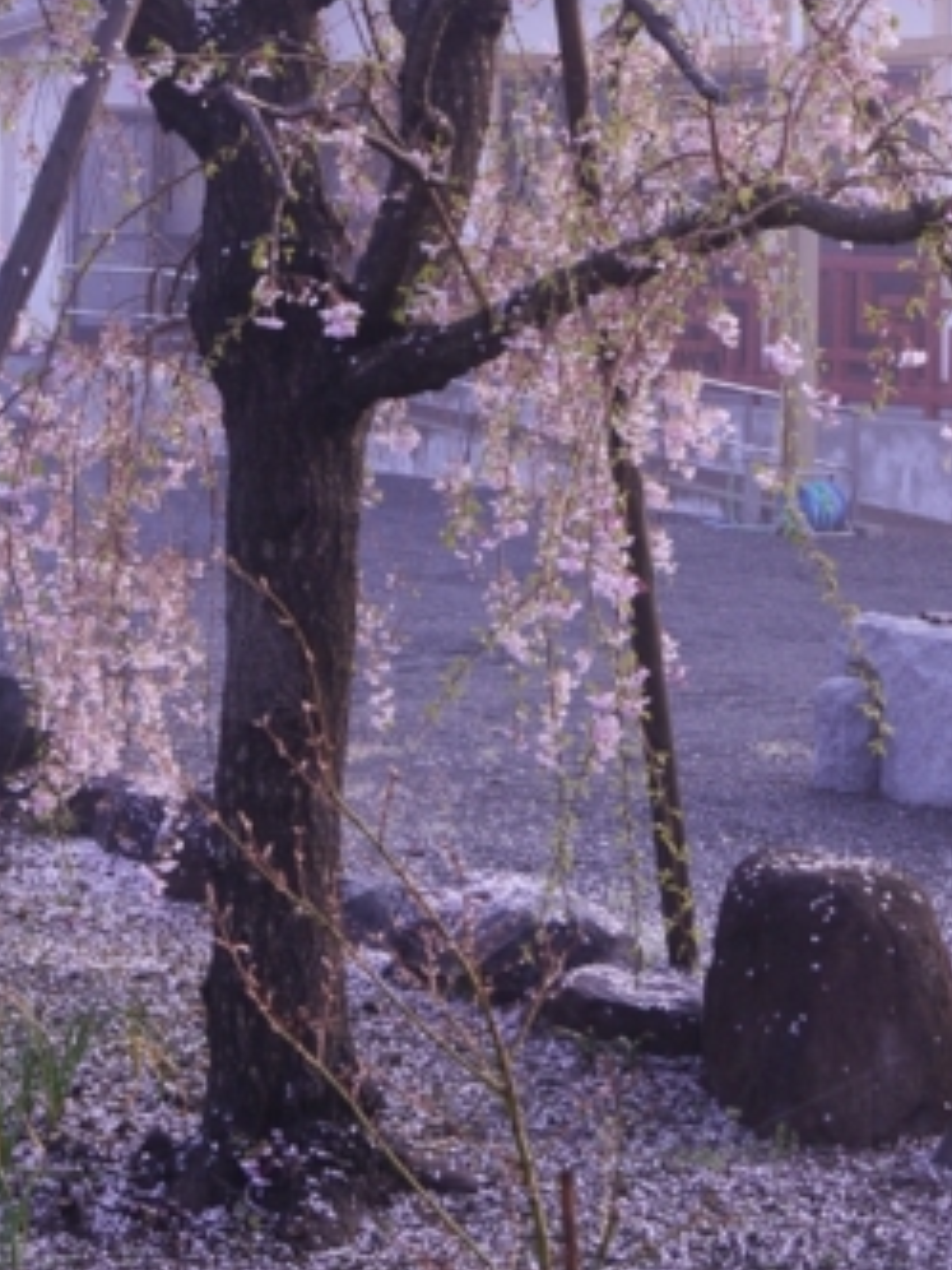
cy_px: -54
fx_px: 4070
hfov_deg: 13.3
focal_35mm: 111
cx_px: 157
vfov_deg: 17.3
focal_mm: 23
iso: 200
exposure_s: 1/100
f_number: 7.1
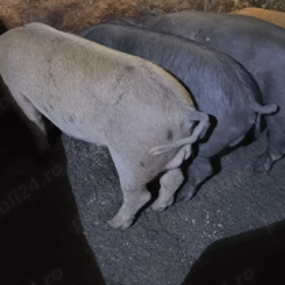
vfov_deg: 42.6
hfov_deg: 42.7
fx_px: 363
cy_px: 115
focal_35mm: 39
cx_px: 162
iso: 4000
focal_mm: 6.18
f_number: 1.65
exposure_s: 1/20
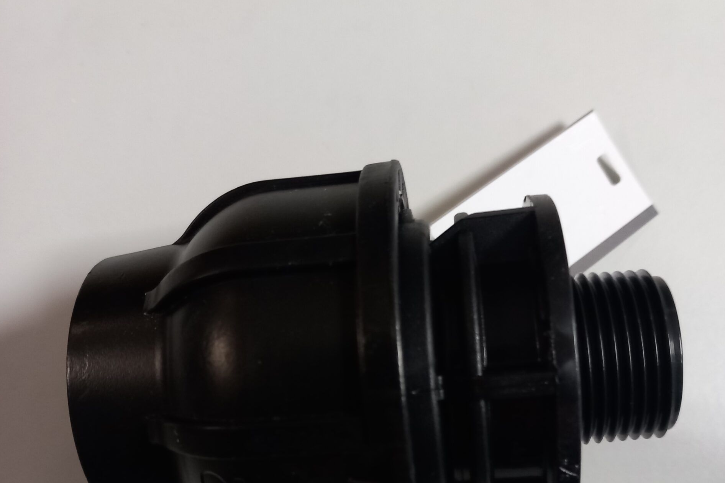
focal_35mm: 38
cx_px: 365
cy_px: 391
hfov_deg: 50.7
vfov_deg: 33.9
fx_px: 765
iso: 250
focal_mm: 4
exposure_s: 1/25
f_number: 1.8
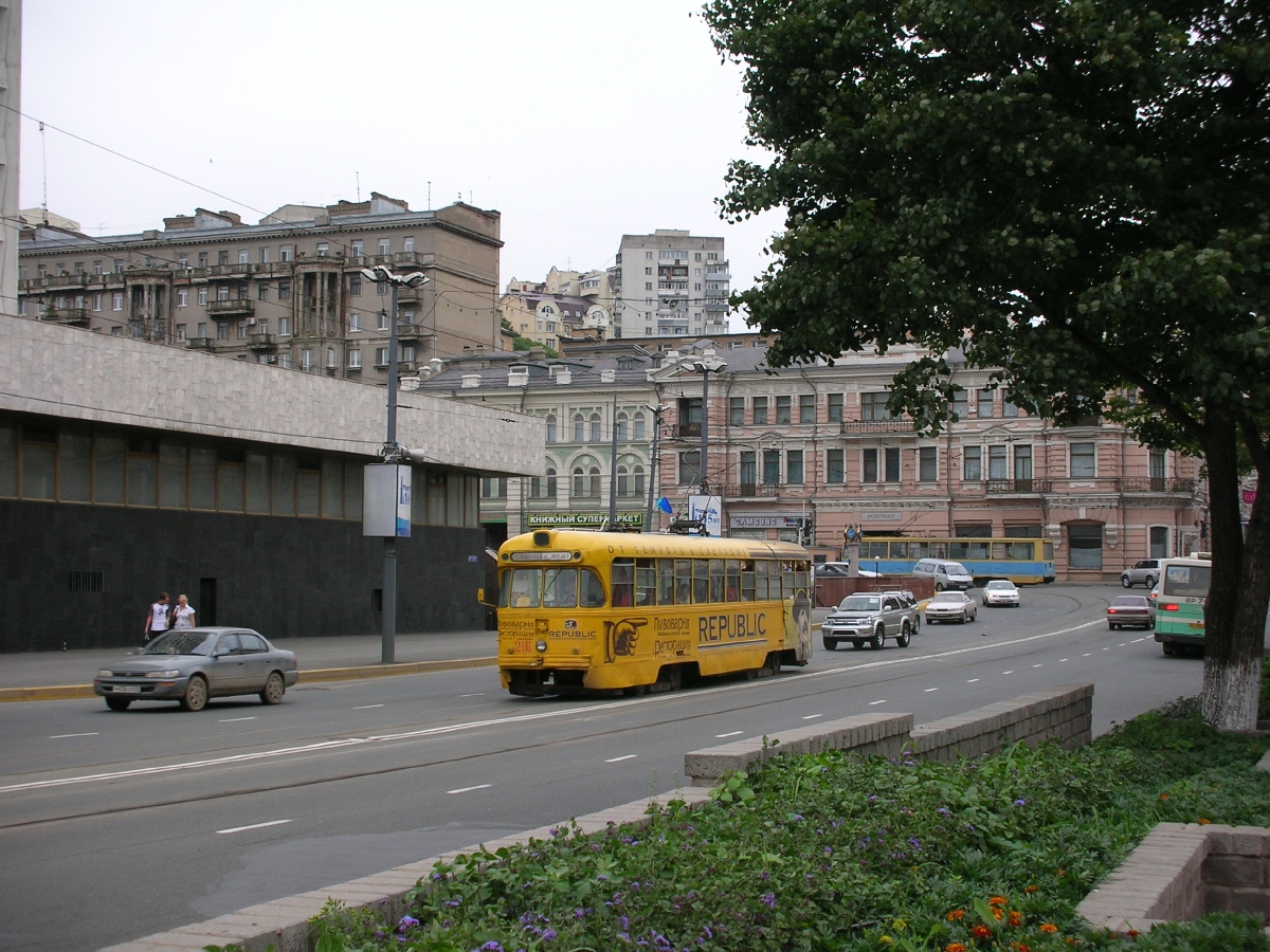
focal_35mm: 53
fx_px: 1944
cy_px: 476
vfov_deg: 27.5
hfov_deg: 36.2
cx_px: 635
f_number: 3.7
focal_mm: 8.8
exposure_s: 1/135
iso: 50
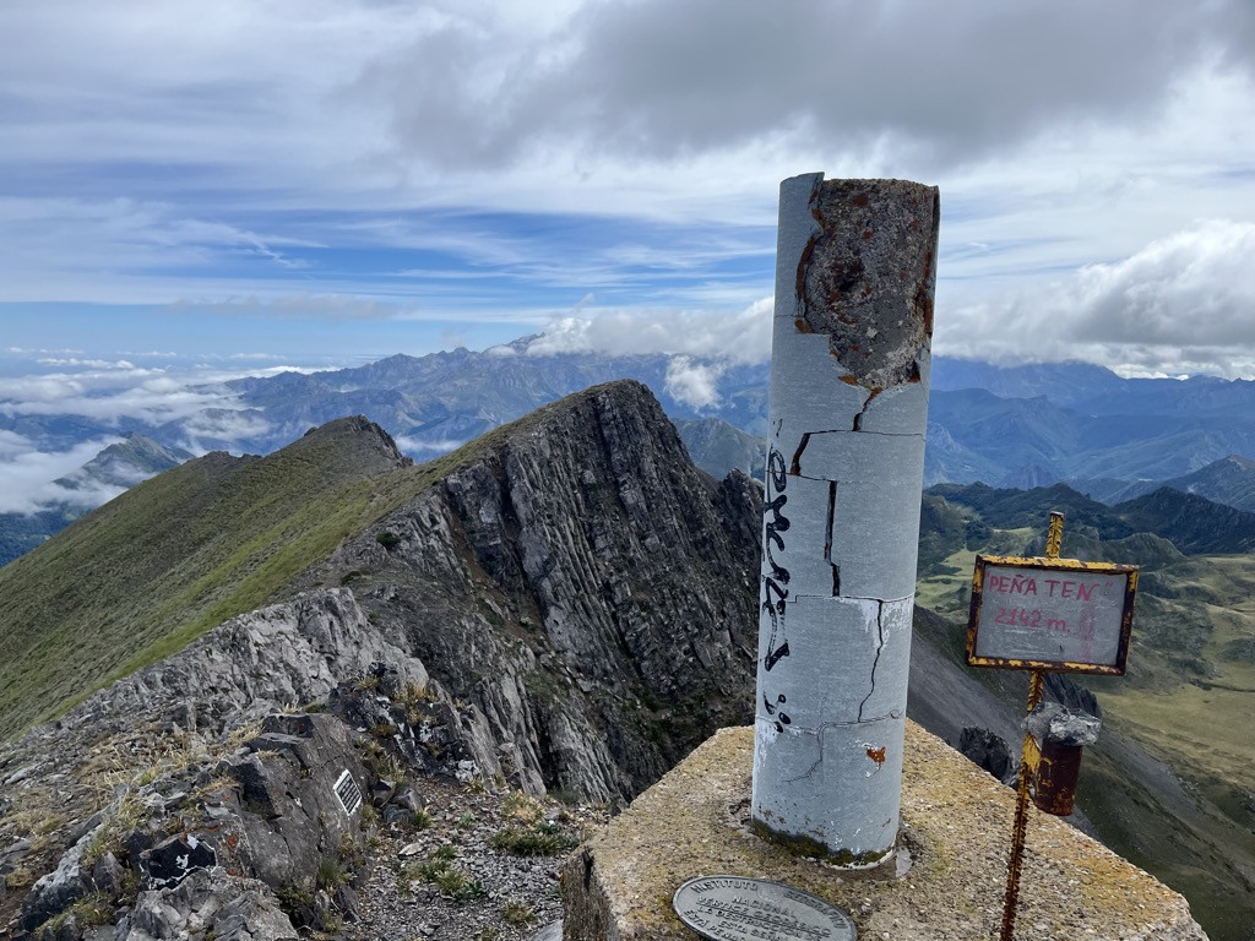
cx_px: 628
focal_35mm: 26
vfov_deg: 53.1
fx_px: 943
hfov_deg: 67.3
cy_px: 470
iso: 50
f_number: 1.6
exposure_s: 1/4854
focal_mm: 5.1
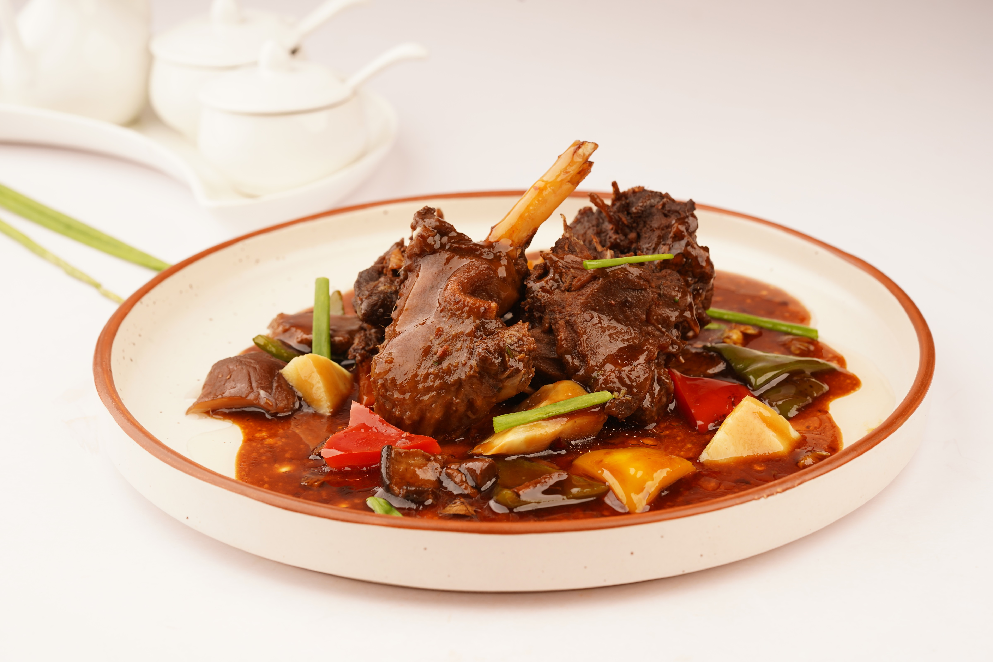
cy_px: 331
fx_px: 2482
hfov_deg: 22.6
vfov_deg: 15.2
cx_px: 496
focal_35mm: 90
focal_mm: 90
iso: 125
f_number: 9
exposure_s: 1/100
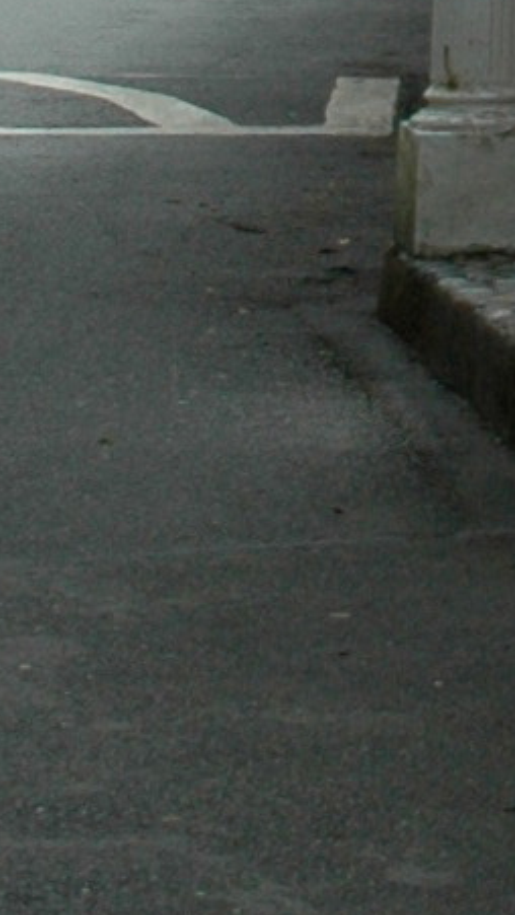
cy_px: -1718
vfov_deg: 6.9
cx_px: 1379
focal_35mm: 282
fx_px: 6852
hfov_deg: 4.2
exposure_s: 1/250
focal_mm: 27
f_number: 8
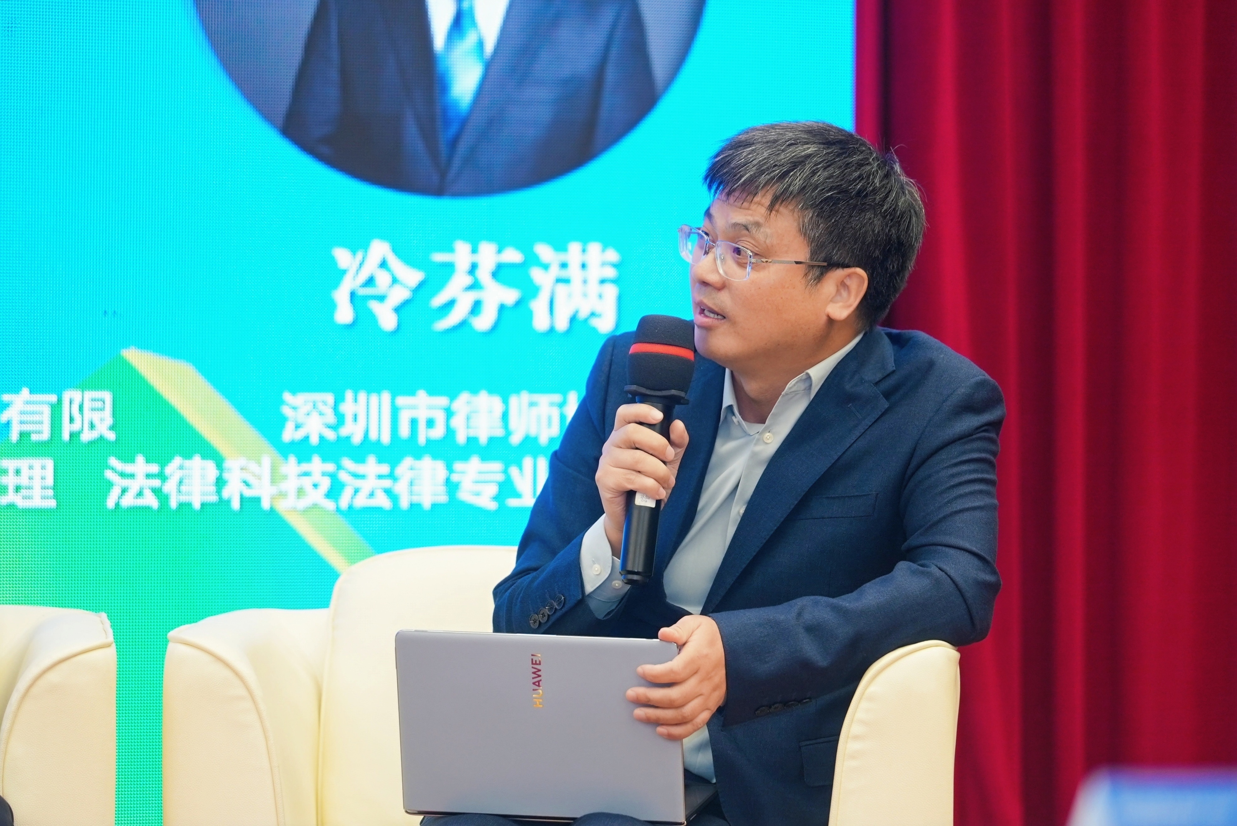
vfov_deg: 7.0
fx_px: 6772
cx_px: 618
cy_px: 413
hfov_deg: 10.4
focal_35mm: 197
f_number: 4
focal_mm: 197
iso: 1250
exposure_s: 1/125
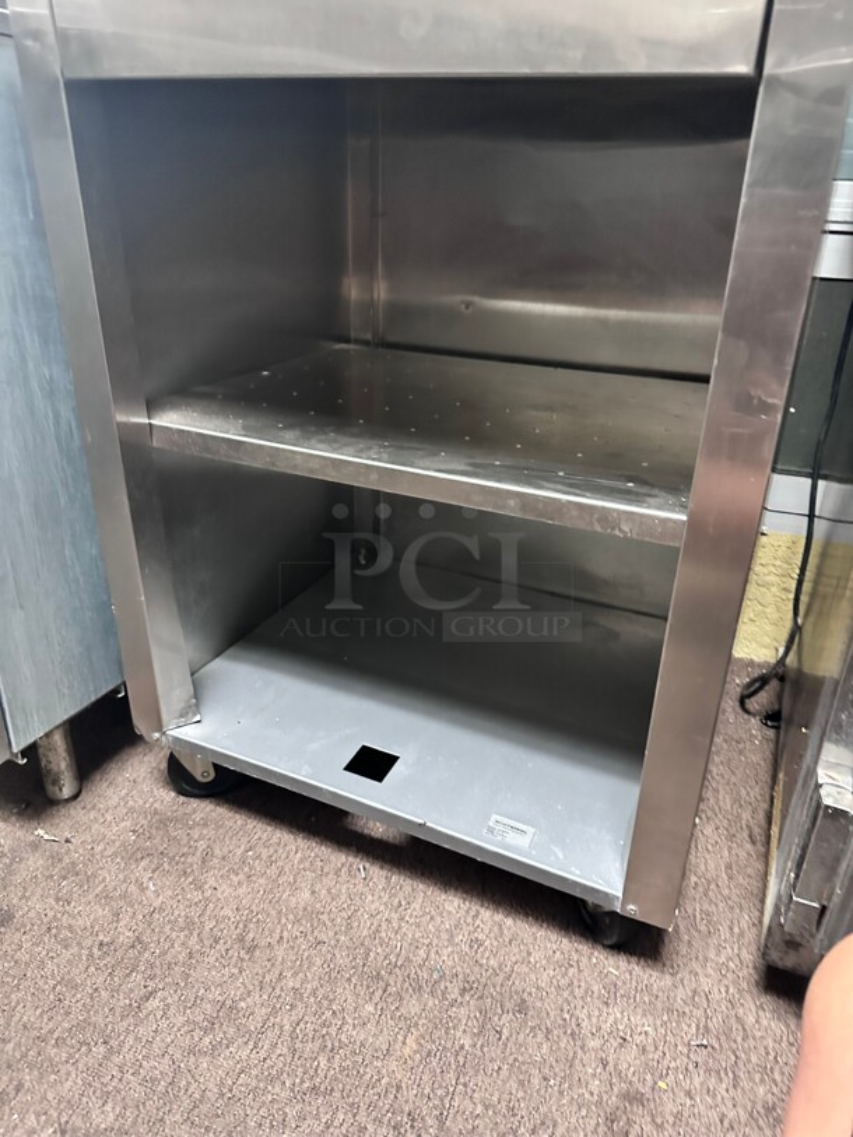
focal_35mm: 24
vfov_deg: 71.6
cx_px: 426
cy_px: 568
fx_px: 788
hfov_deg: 56.8
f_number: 1.78
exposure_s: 1/30
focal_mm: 6.86
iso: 800
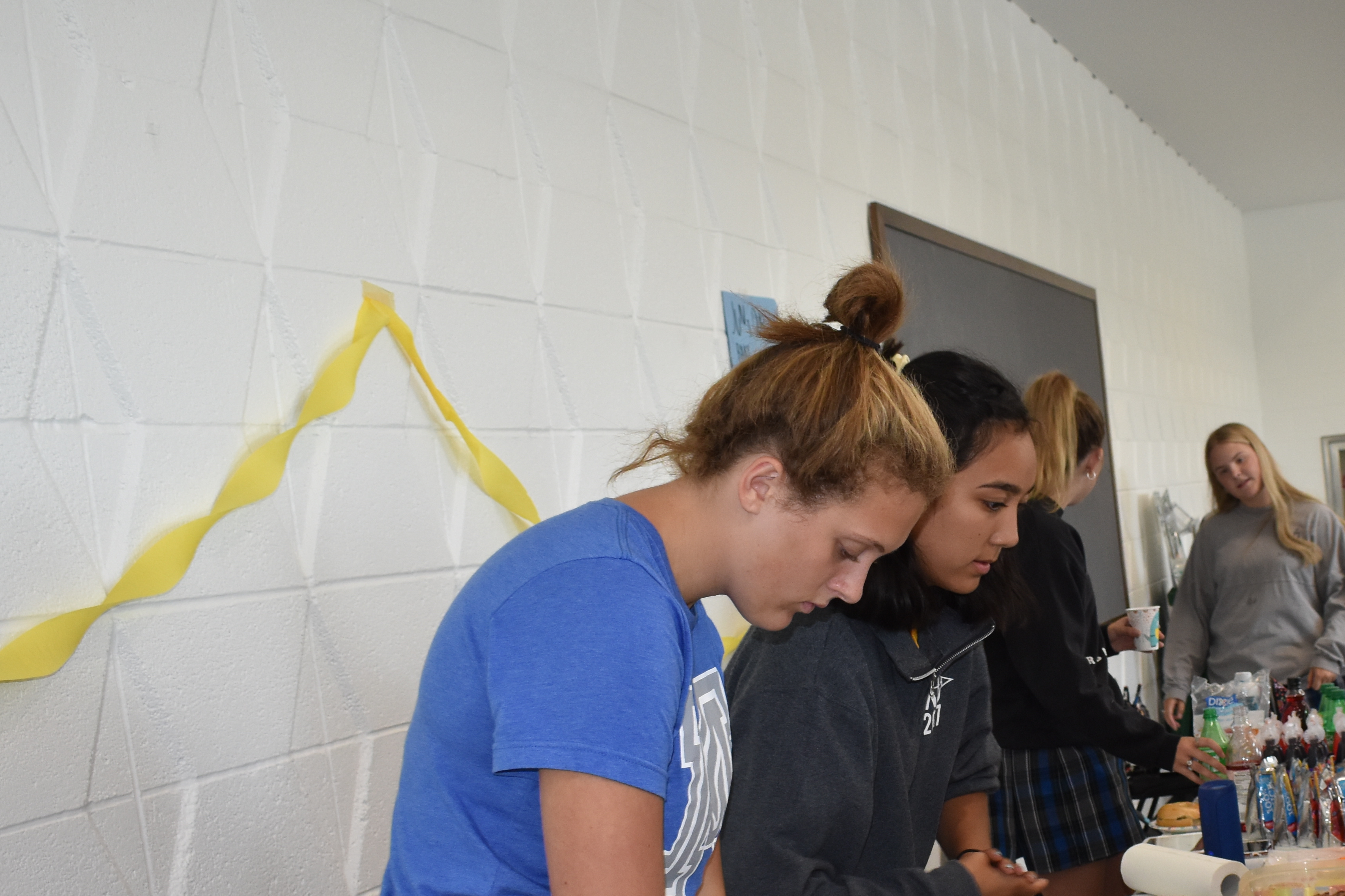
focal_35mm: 58
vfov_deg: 23.1
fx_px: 2167
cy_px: 702
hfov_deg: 33.5
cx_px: 1079
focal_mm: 22
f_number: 5.6
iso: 800
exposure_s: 1/125
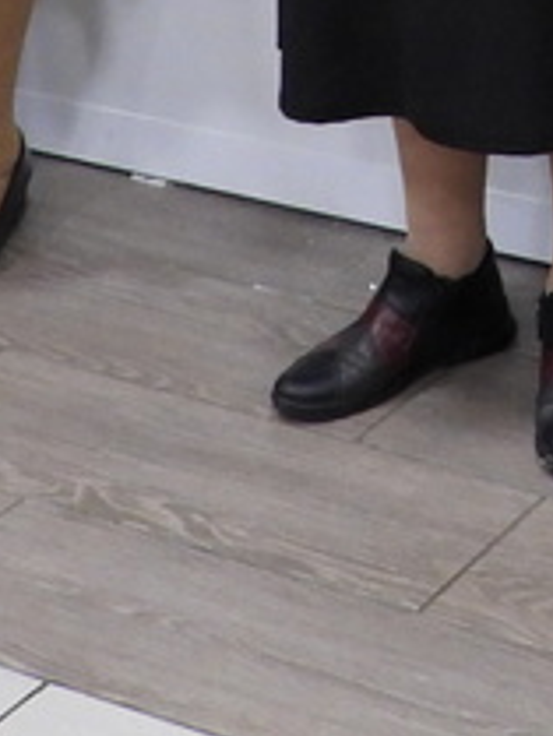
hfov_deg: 10.2
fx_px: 2936
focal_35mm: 138
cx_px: 983
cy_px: -570
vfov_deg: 13.0
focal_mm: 4.3
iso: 320
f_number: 2.8
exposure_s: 1/30
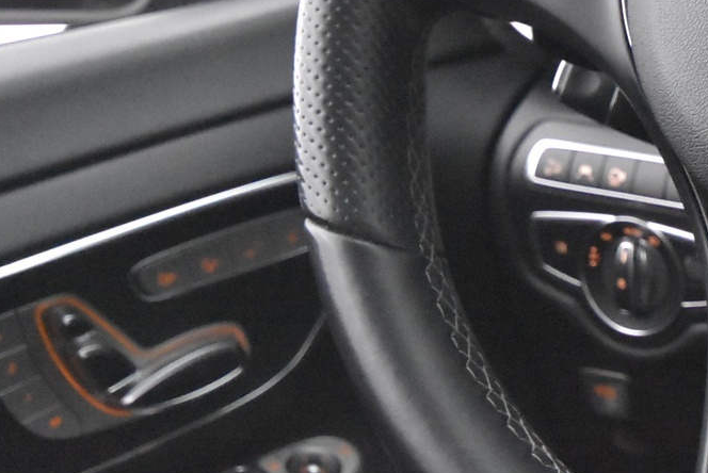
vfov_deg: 18.5
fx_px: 1437
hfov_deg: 24.9
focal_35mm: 73
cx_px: 858
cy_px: 75
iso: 12800
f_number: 5.6
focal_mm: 20
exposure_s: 1/40
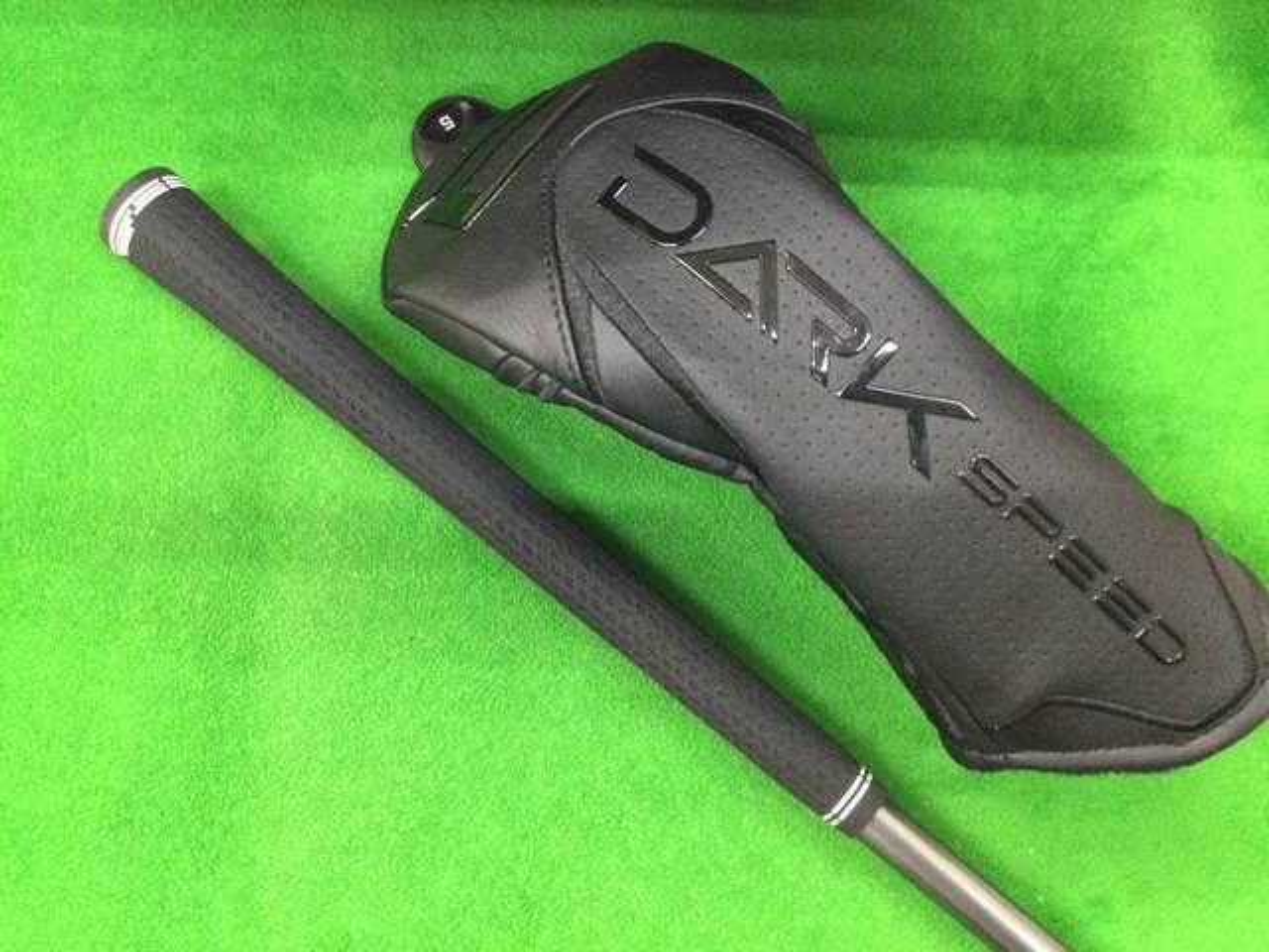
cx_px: 634
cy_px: 476
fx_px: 1136
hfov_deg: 58.4
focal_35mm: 31
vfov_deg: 45.4
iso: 200
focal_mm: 3.3
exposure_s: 1/17
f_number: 2.4
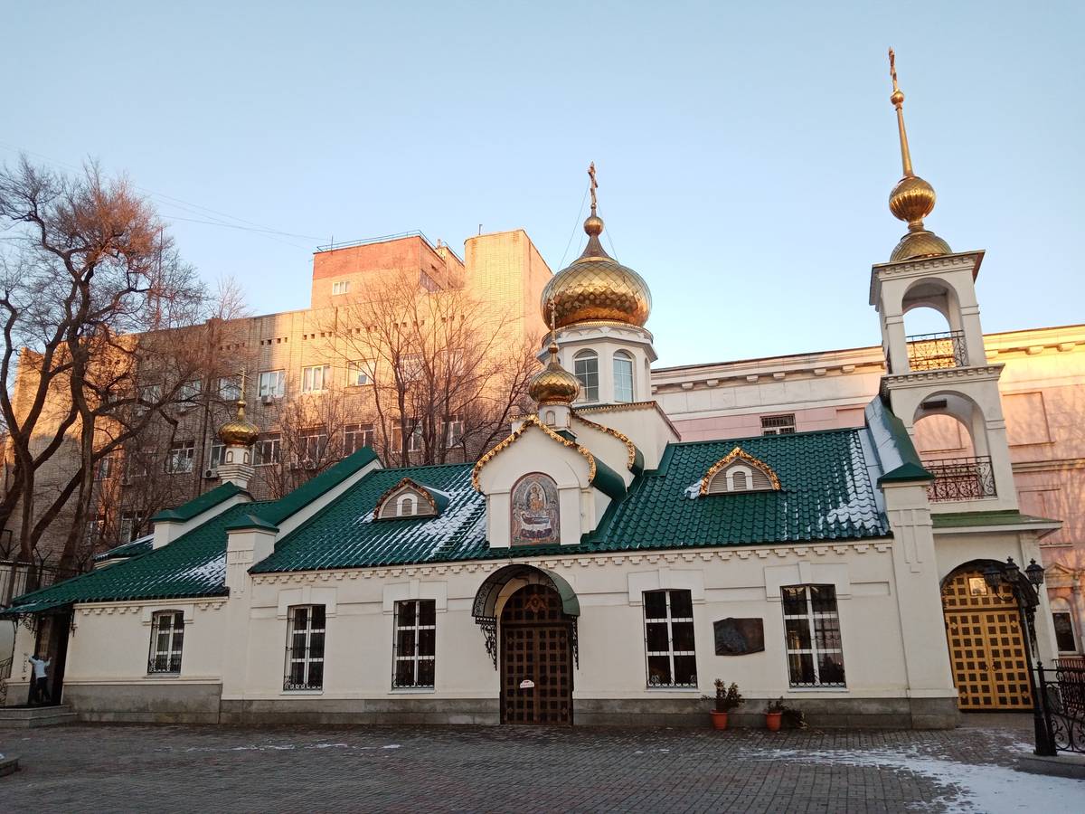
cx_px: 542
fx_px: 815
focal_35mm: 26
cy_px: 407
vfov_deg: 53.1
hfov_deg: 67.3
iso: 114
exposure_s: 1/153
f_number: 1.8
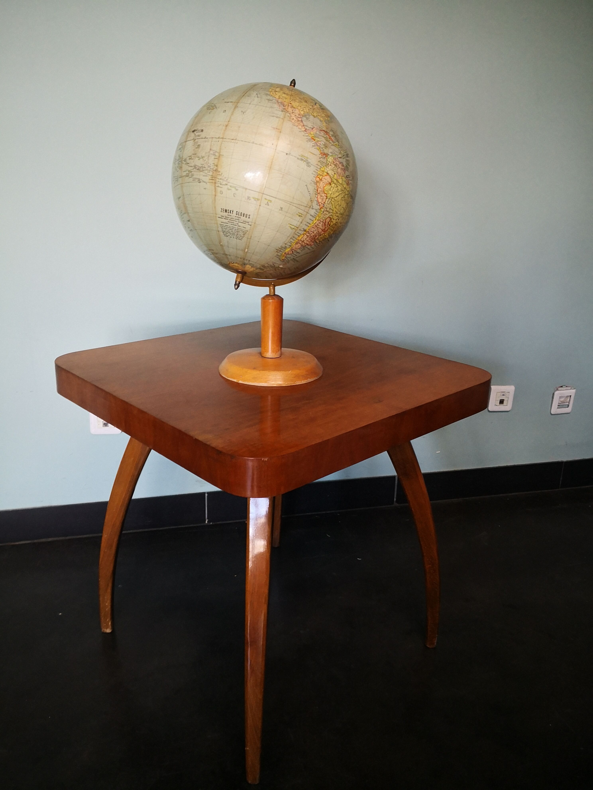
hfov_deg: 51.4
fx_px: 617
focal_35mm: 27
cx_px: 296
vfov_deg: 65.3
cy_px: 395
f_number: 1.6
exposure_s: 1/50
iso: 200
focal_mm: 3.95
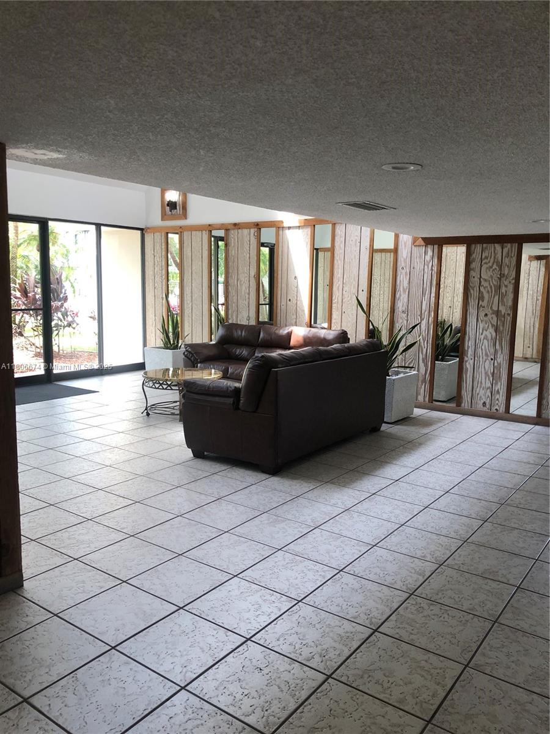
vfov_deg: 63.4
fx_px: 593
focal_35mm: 28
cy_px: 367
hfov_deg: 49.7
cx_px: 275
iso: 20
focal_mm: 3.99
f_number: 1.8
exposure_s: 1/40
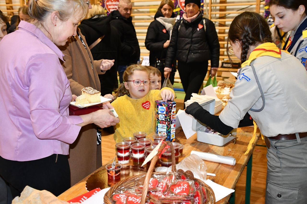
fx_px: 333
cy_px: 102
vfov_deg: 34.2
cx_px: 154
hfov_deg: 49.6
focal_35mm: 39
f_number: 3.8
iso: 2000
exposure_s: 1/60
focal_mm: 26
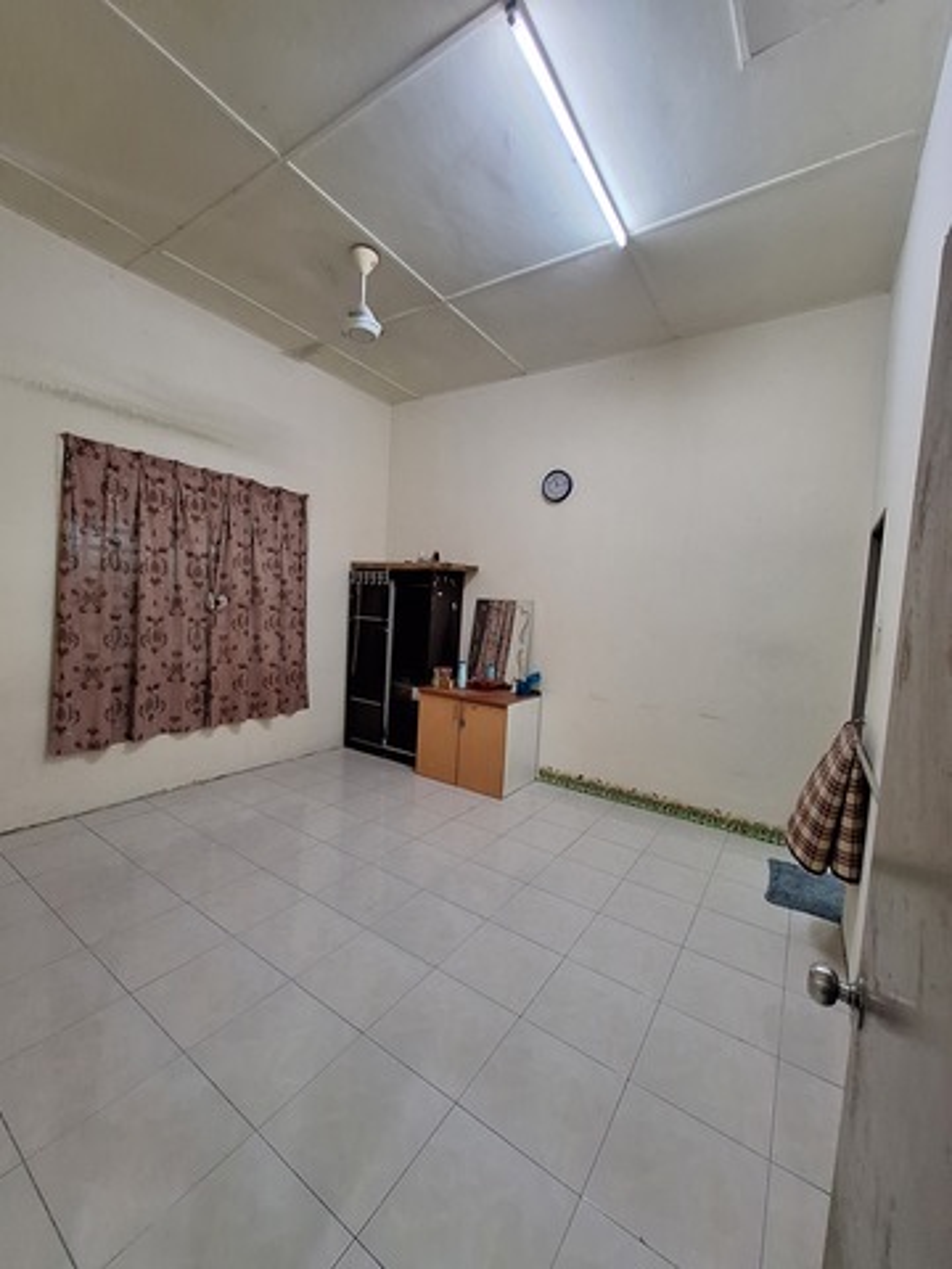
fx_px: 477
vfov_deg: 106.2
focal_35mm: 13
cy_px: 634
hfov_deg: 89.9
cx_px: 476
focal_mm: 1.74
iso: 160
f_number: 2.2
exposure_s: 1/50
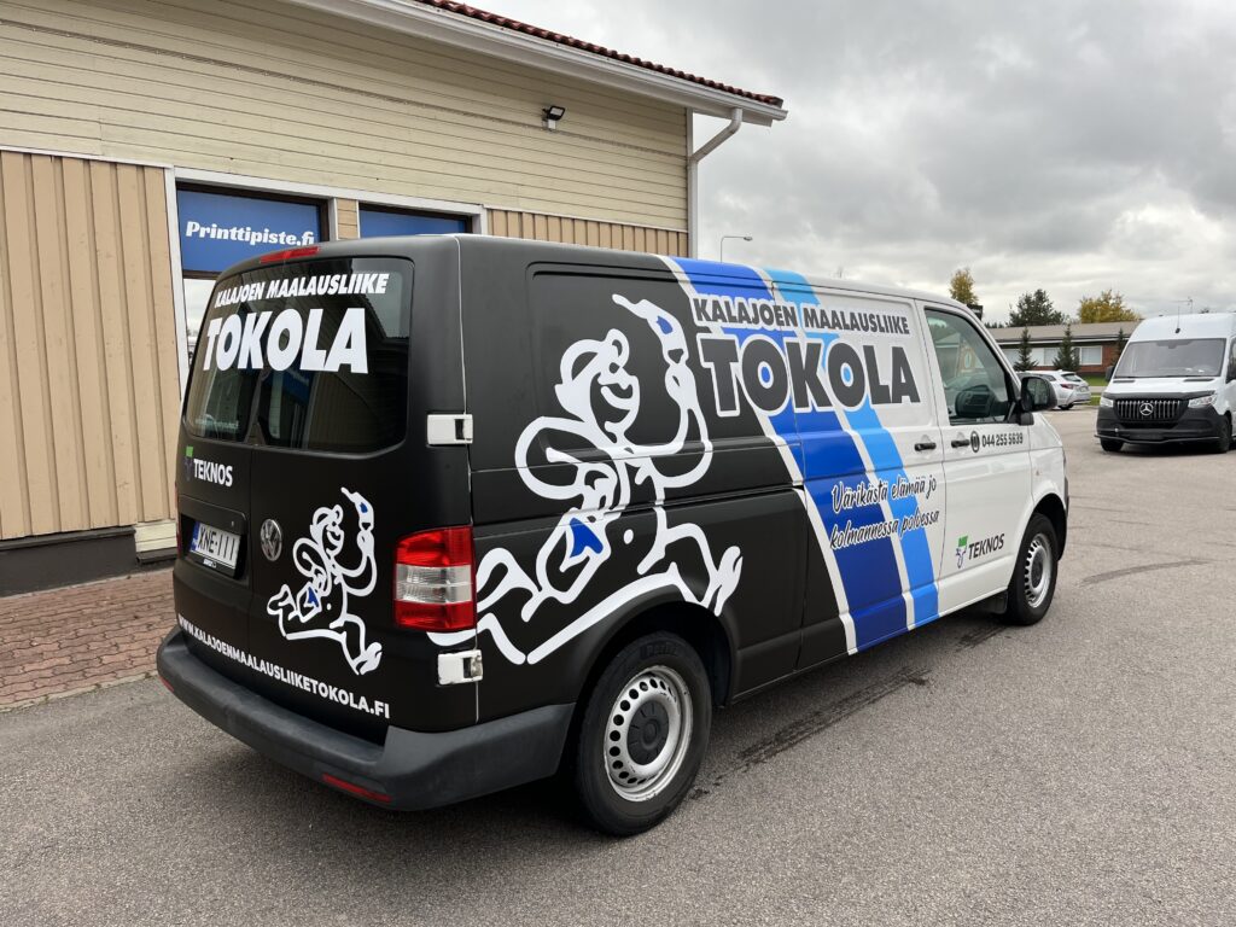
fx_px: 928
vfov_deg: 53.1
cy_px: 464
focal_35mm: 26
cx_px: 618
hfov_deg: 67.3
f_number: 1.6
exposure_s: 1/481
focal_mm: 5.1
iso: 50
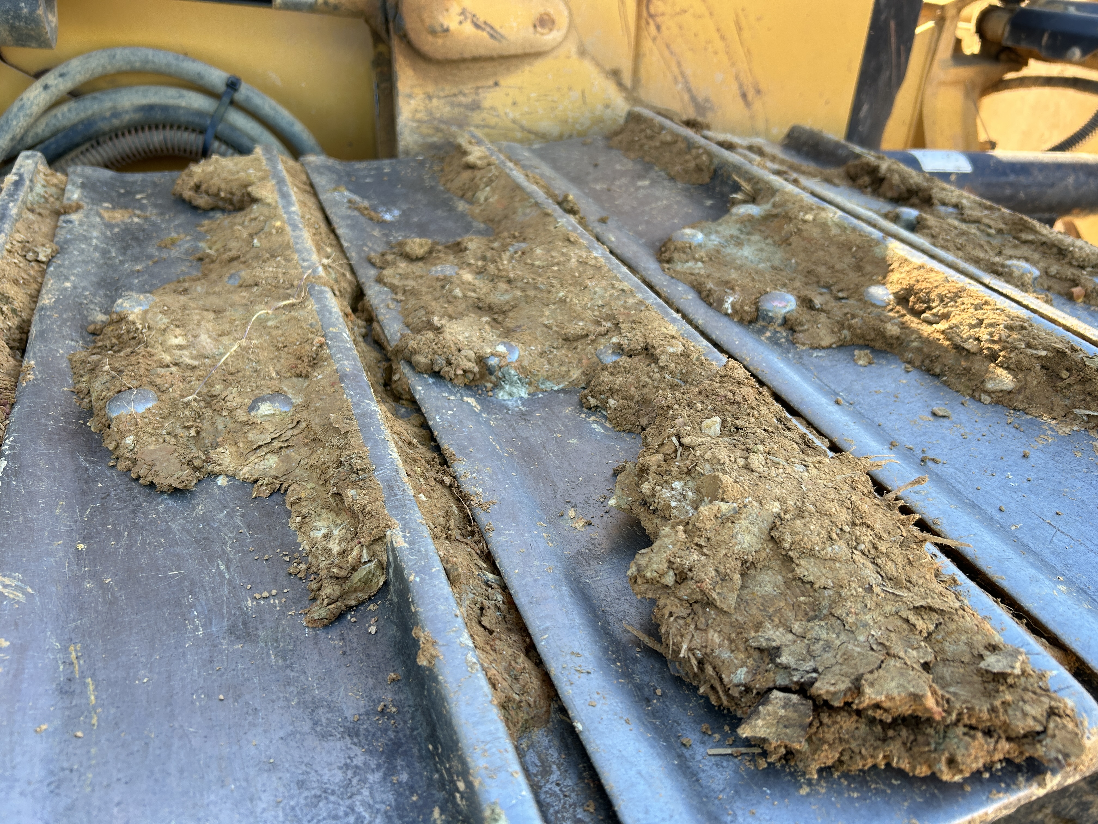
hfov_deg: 67.3
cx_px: 549
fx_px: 825
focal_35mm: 26
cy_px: 412
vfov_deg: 53.1
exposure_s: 1/284
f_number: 1.5
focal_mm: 5.7
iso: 40
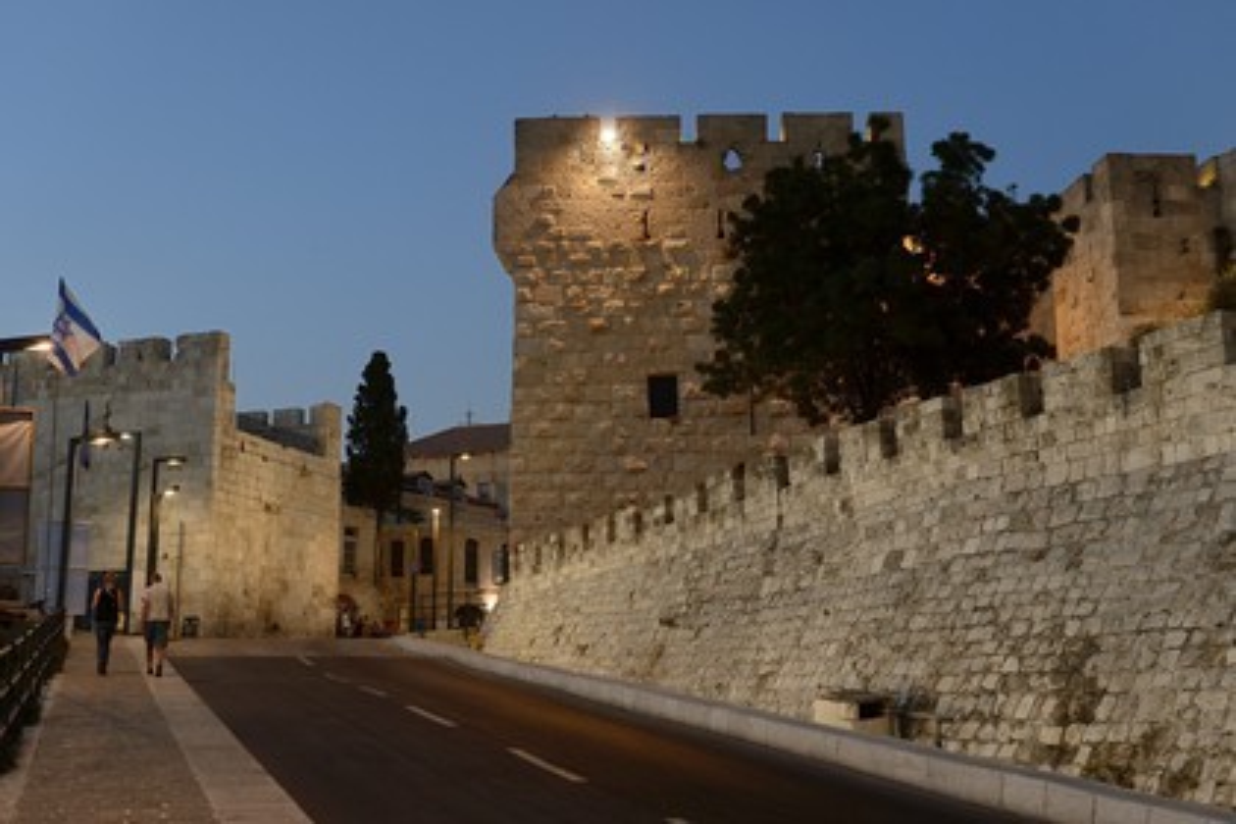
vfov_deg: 33.4
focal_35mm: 40
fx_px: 1373
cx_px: 618
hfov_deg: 48.5
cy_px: 412
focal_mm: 40
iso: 1600
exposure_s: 1/60
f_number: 4.5
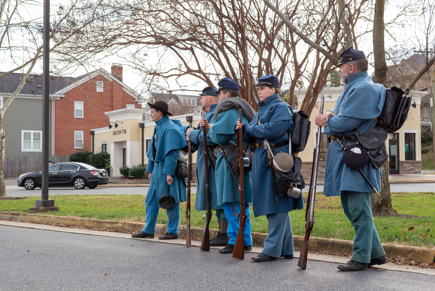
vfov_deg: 27.0
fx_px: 604
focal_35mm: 50
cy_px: 146
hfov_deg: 39.6
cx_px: 218
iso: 400
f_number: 7.1
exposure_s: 1/400
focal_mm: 50
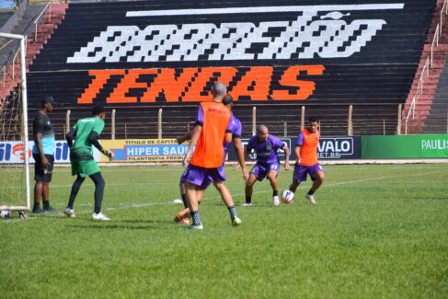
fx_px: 1768
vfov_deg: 9.7
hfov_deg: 14.4
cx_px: 224
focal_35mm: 142
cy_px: 150
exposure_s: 1/4000
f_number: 5.3
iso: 400
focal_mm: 95
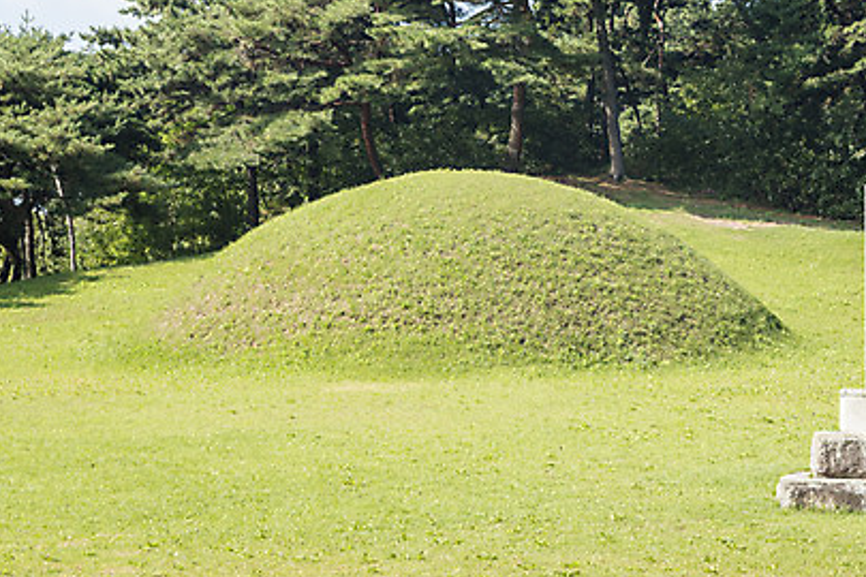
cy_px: 156
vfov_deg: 18.3
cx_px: 551
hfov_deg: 27.2
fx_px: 1780
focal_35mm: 74
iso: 200
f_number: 5.6
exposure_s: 1/400
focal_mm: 50
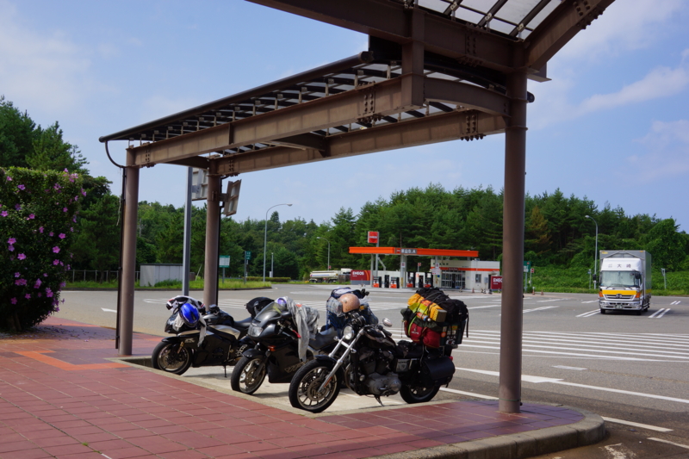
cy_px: 230
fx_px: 708
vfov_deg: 35.9
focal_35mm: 37
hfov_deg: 51.9
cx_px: 344
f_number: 13
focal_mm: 25
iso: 100
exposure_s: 1/160
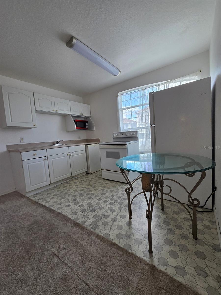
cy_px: 148
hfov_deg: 89.9
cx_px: 110
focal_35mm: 13
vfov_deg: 106.2
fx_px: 111
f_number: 2.2
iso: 80
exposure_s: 1/120
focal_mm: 2.2
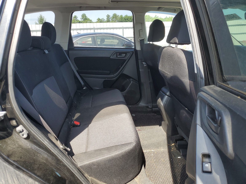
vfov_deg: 53.1
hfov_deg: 67.3
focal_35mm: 26
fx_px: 185
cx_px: 123
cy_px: 92
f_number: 1.5
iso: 50
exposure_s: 1/370
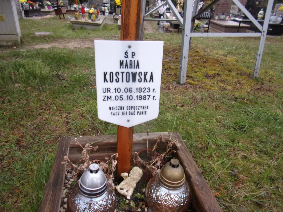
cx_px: 142
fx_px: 196
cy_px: 106
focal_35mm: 24
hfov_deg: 71.6
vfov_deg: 56.8
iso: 80
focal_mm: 4.3
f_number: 3.3
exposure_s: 1/52
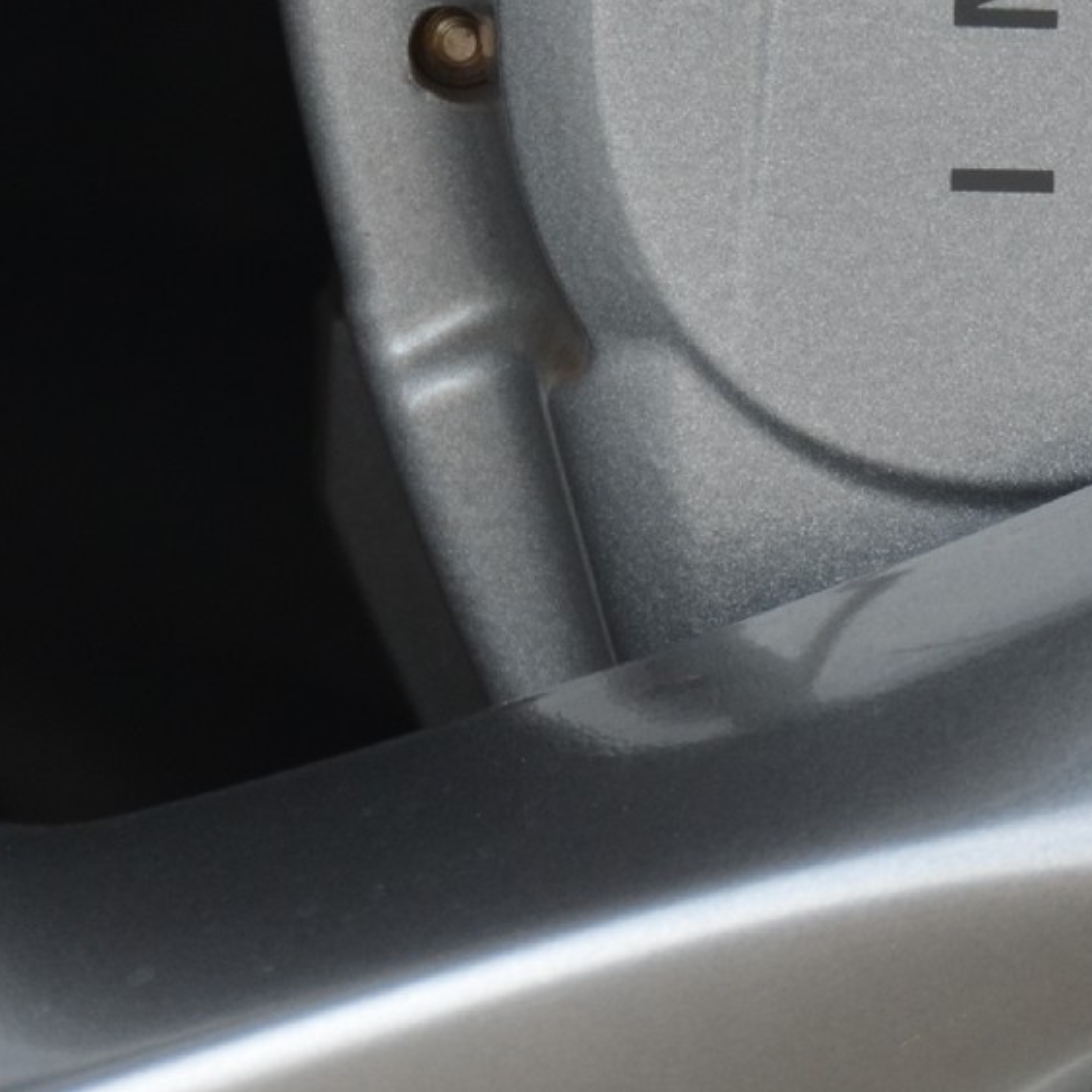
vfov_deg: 1.6
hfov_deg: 1.6
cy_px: -387
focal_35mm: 1128
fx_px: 40259
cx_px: 815
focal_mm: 200
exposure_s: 1/500
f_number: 5.6
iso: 360
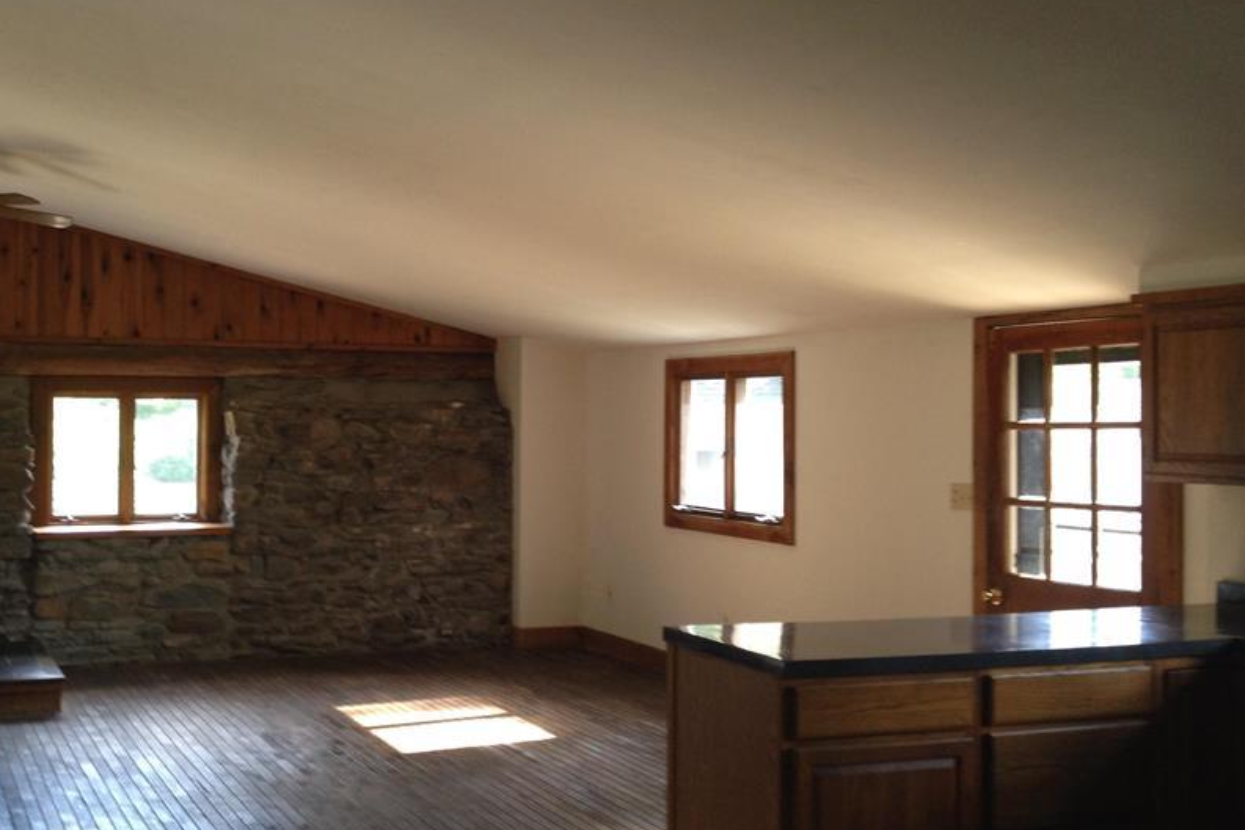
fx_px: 1626
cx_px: 465
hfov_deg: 41.6
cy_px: 410
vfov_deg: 28.7
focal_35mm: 47
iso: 80
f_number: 2.4
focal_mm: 4.28
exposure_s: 1/20
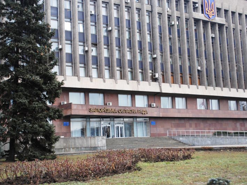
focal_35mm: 52
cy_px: 93
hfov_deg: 36.8
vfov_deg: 28.0
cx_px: 123
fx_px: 371
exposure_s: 1/100
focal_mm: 32
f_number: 4.8
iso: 200
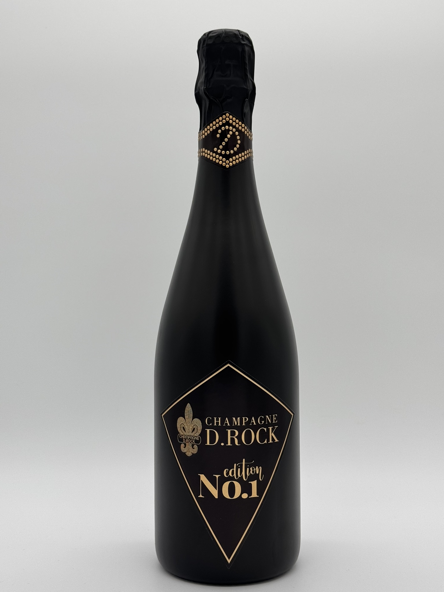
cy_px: 296
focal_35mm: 48
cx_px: 222
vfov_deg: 39.7
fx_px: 821
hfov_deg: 30.3
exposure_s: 1/1133
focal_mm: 6.76
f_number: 1.78
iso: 64
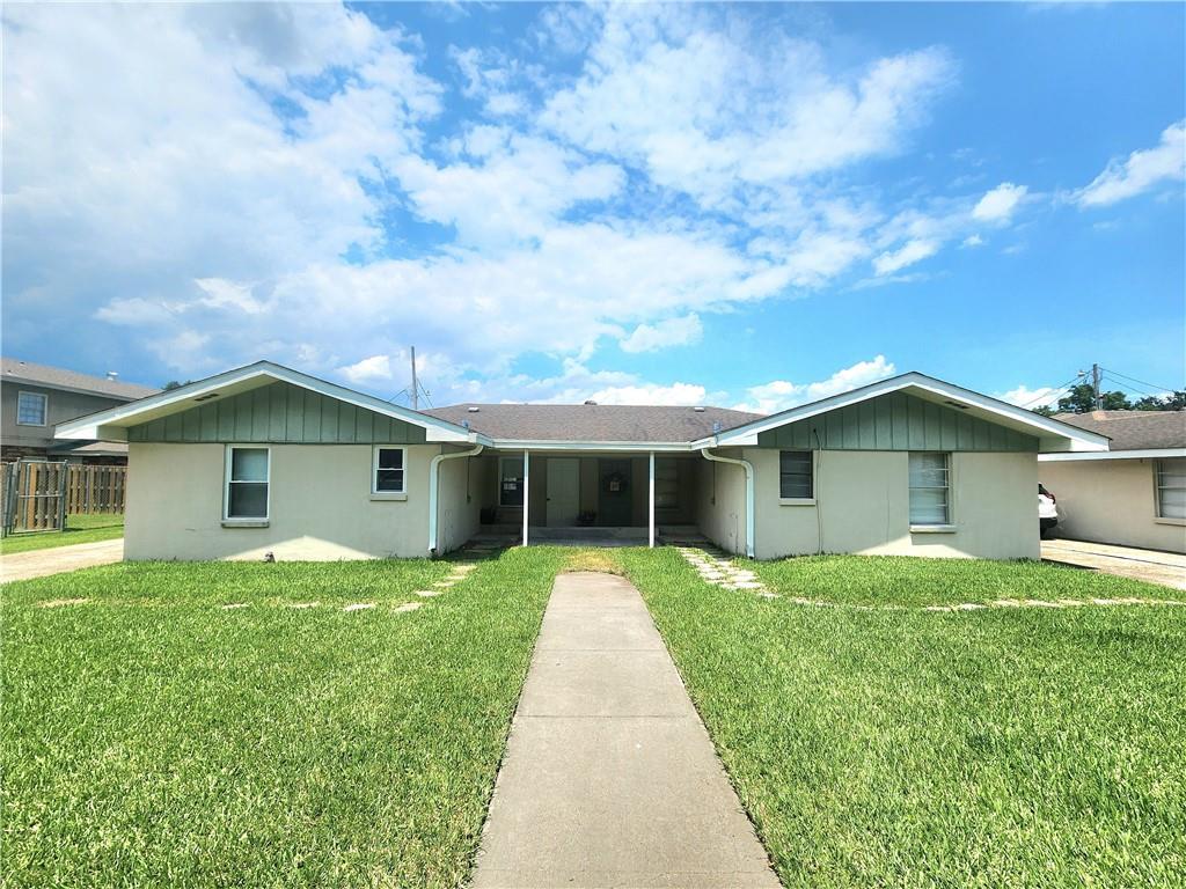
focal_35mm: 13
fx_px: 445
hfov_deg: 106.2
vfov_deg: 89.9
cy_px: 444
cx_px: 593
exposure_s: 1/5000
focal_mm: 2.2
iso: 50
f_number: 2.2
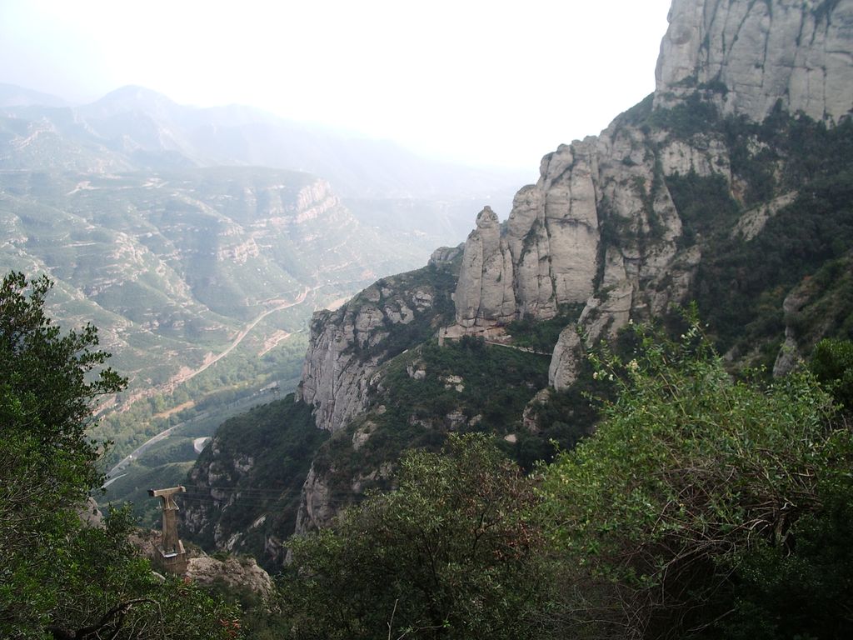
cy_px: 320
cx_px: 426
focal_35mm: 35
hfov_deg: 52.6
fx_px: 862
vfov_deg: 40.7
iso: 50
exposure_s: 1/125
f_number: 4.3
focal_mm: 5.8
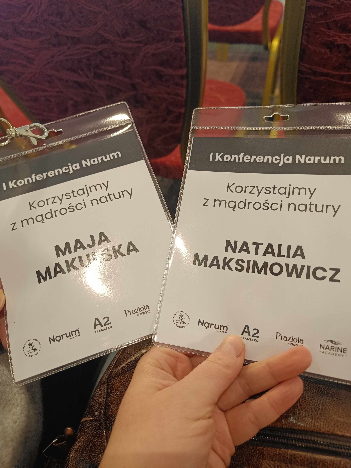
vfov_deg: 71.6
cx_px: 176
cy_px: 234
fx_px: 324
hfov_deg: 56.8
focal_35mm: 24
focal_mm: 5.59
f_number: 1.8
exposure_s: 1/50
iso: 1000
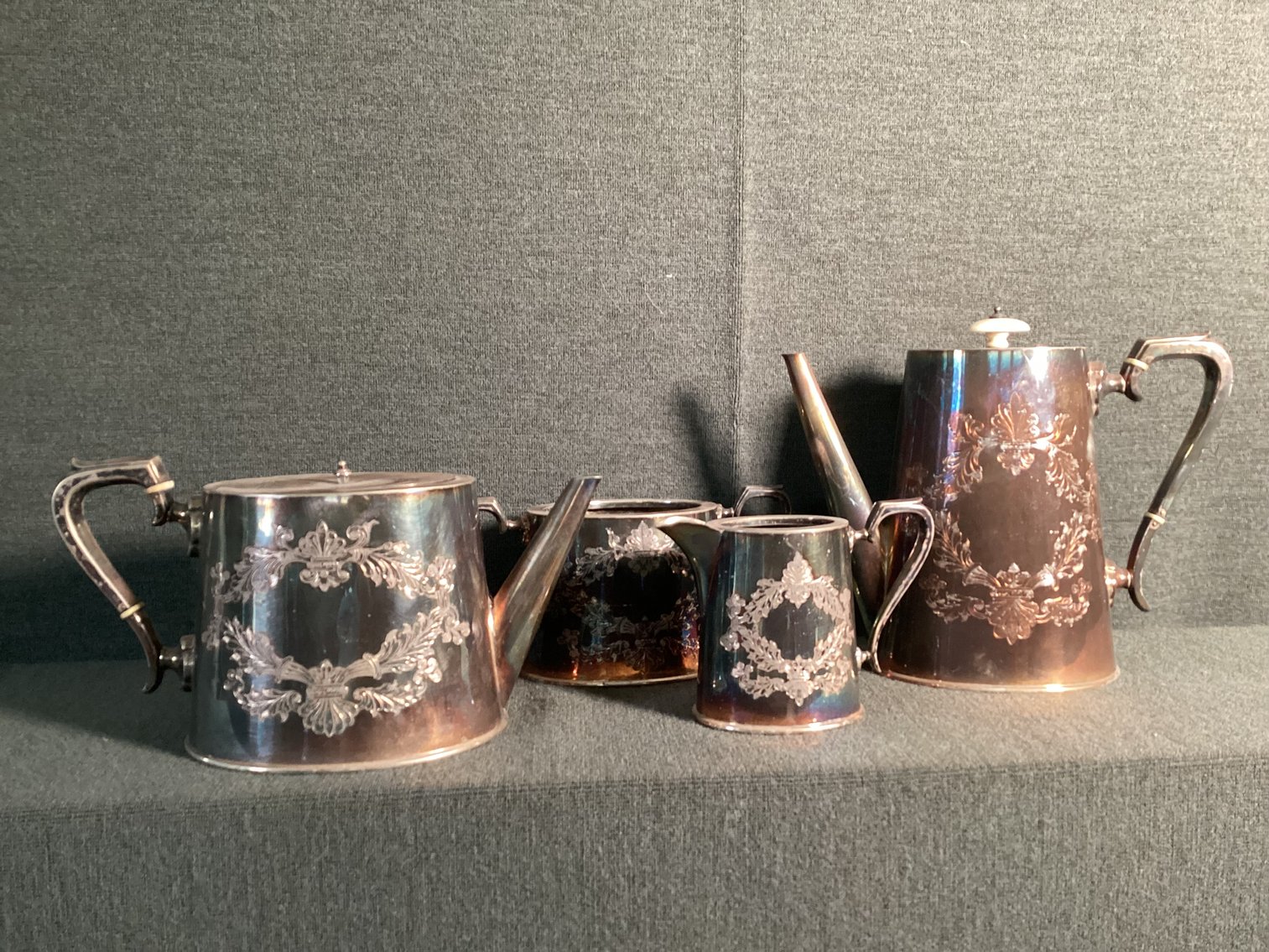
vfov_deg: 45.4
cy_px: 476
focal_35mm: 31
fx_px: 1137
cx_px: 634
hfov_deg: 58.3
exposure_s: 1/33
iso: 320
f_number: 2.4
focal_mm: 3.3
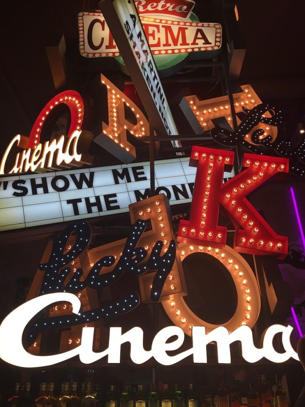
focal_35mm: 29
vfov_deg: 61.7
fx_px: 341
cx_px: 152
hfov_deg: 48.2
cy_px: 204
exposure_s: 1/33
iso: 25
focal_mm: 4.15
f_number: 2.2
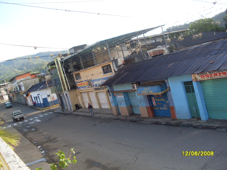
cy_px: 85
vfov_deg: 37.7
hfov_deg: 49.0
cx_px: 114
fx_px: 249
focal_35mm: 38
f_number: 2.8
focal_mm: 6.3
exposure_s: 1/180
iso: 80
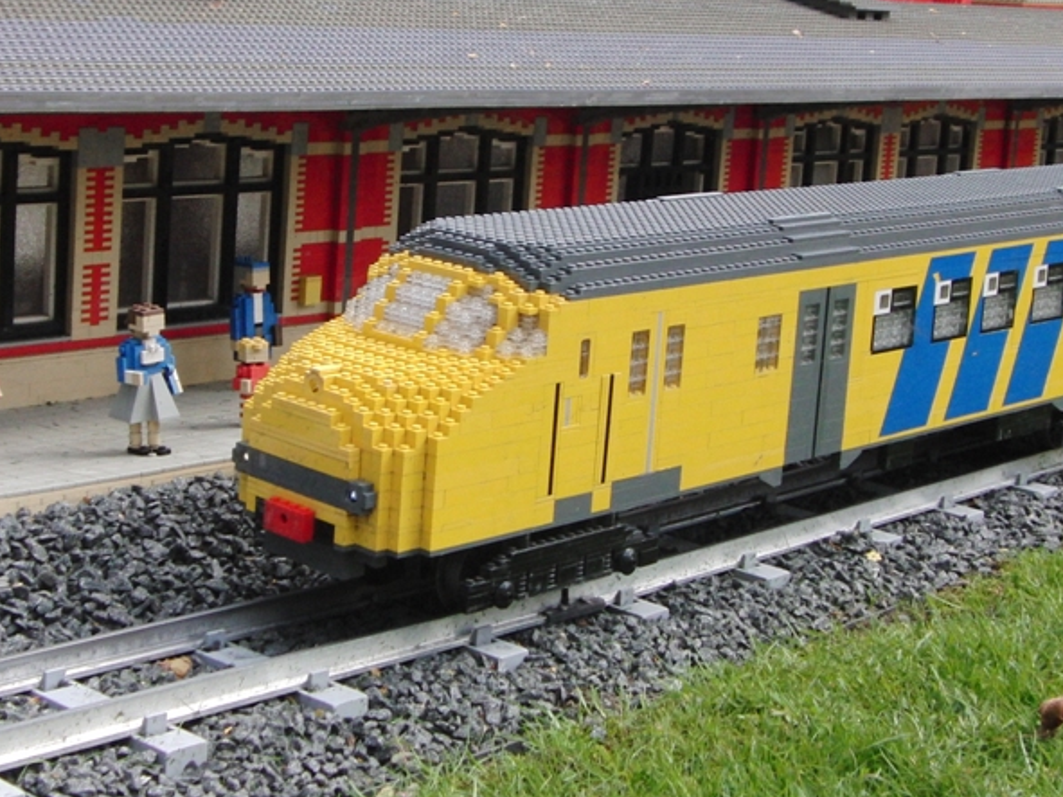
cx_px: 500
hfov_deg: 27.4
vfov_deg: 20.6
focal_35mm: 71
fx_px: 2180
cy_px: 252
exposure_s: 1/640
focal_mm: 7.2
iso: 200
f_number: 3.5
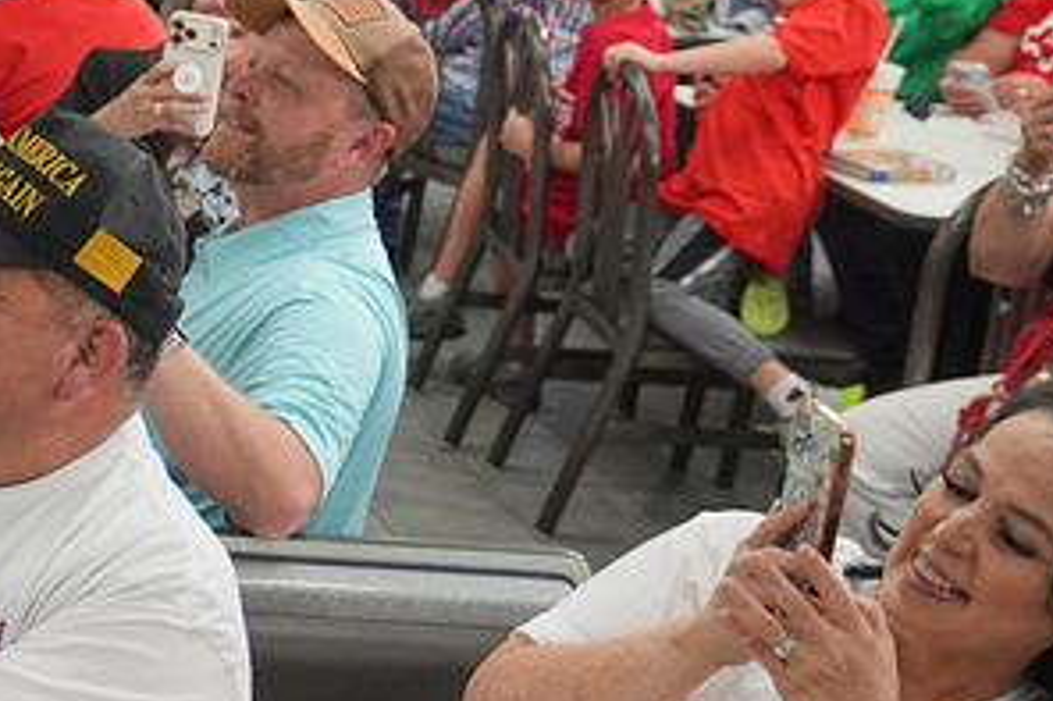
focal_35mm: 83
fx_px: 2426
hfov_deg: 20.0
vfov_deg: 16.4
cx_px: -662
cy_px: 397
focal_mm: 24
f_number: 2.8
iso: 1250
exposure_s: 1/640
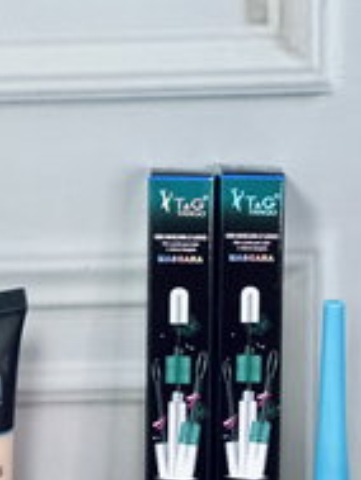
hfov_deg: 6.8
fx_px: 3014
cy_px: 550
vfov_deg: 9.0
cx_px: 61
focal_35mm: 217
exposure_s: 1/50
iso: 125
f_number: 2.8
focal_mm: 9
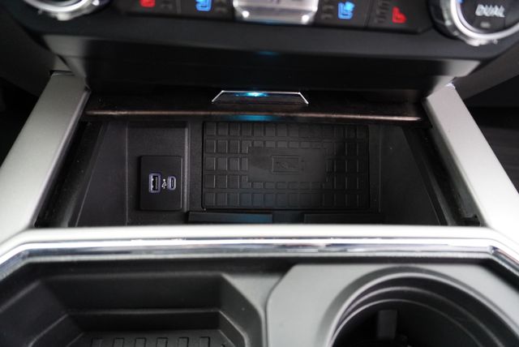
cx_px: 260
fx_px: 346
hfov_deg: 73.7
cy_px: 174
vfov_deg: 53.2
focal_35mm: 24
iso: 2500
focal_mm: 16
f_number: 3.5
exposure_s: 1/60
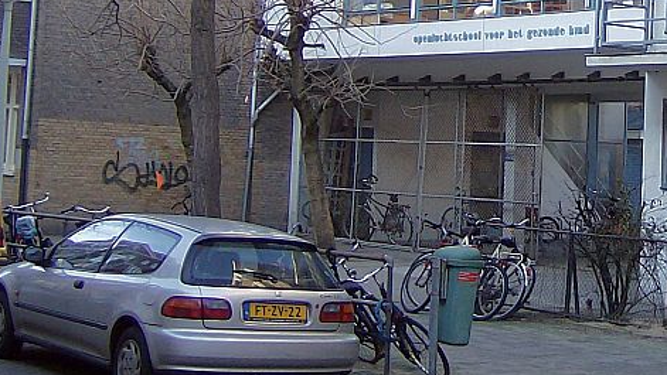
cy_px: -98
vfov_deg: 13.7
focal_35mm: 85
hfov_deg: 24.4
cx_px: 582
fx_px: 1503
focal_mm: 6
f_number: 2.8
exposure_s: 1/201
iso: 100
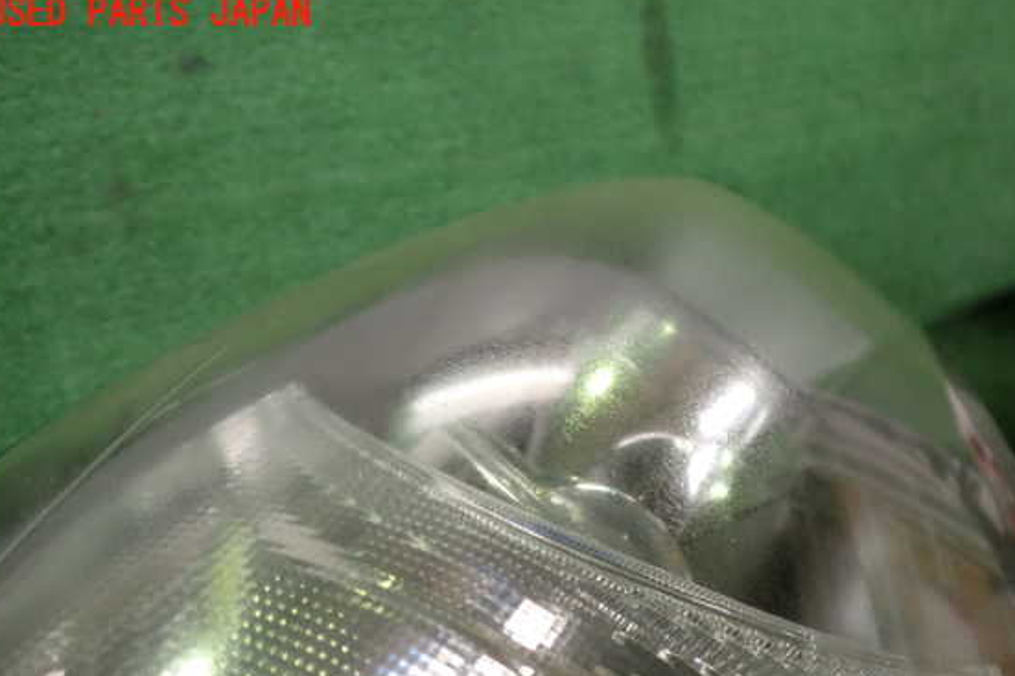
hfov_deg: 55.8
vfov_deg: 38.7
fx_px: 958
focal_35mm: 34
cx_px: 529
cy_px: 405
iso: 200
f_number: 2.3
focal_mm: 5.4
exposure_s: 1/80
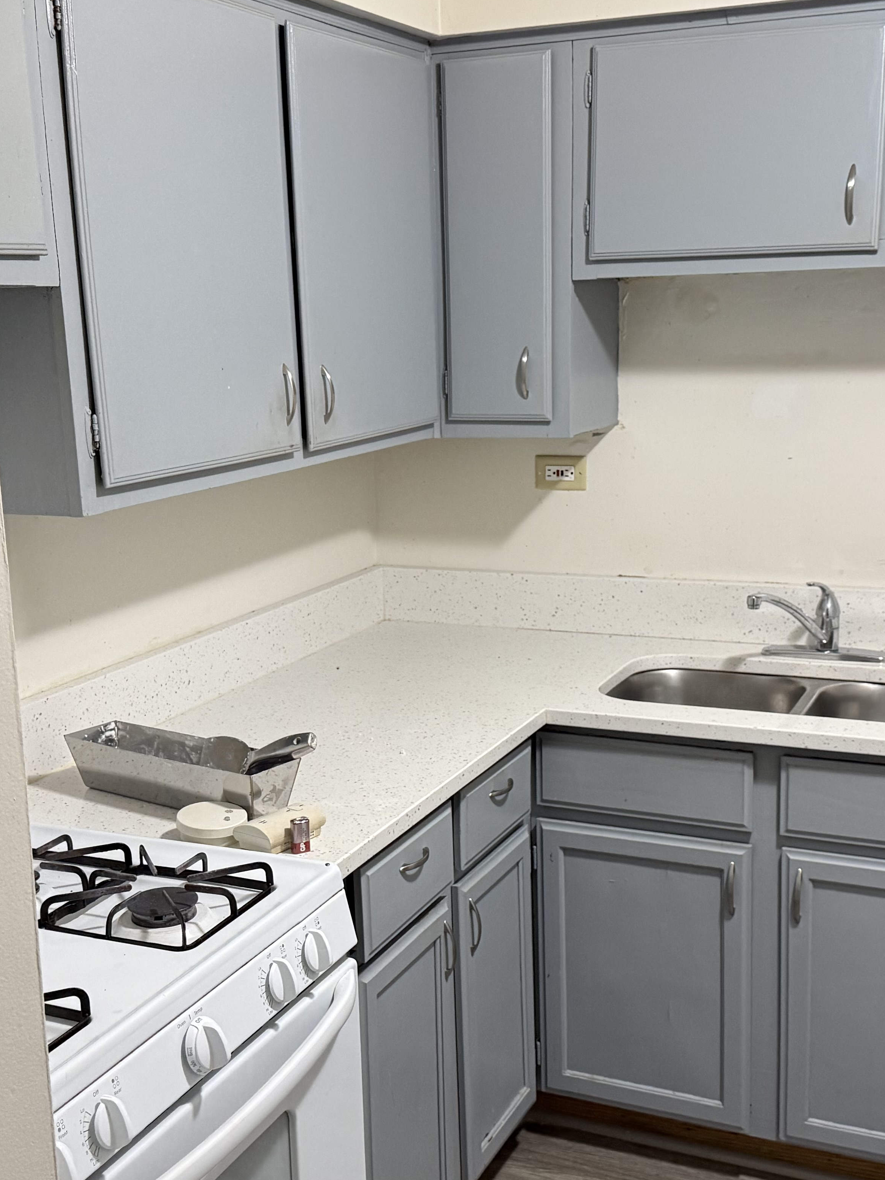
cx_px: 419
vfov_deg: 42.9
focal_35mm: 44
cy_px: 630
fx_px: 1500
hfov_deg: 32.9
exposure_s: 1/60
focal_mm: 6.76
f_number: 1.78
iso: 320
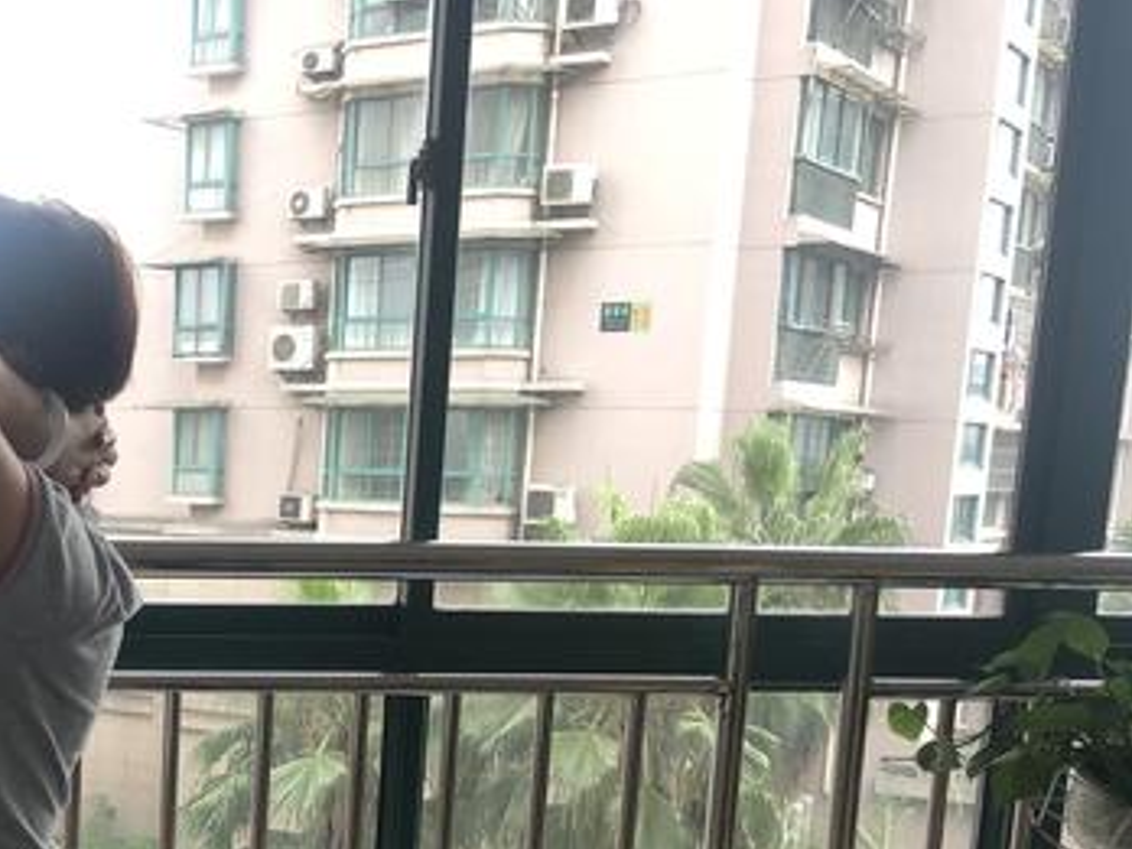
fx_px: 1897
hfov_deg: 30.5
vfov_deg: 24.2
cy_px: 823
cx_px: -36
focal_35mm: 58
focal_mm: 4
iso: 20
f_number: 1.8
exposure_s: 1/40
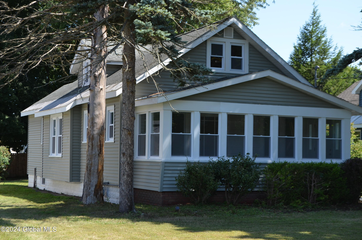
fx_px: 677
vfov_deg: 20.1
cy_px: 120
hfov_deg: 29.9
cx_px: 181
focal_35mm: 68
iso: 200
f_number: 8
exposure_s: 1/250
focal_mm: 45
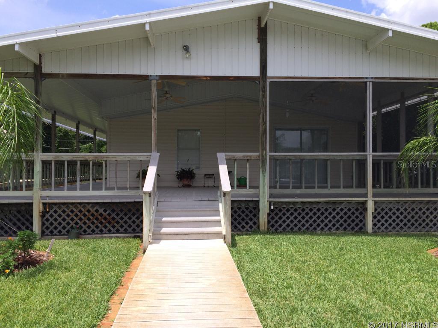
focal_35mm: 29
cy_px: 164
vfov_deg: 48.2
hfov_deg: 61.7
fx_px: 367
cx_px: 219
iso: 40
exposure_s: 1/2160
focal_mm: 4.15
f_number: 2.2
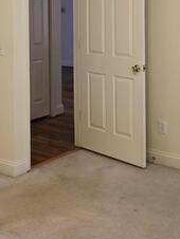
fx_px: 450
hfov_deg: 22.4
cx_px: 42
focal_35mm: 65
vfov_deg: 28.4
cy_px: 15
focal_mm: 6.3
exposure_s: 1/120
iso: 125
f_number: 1.7
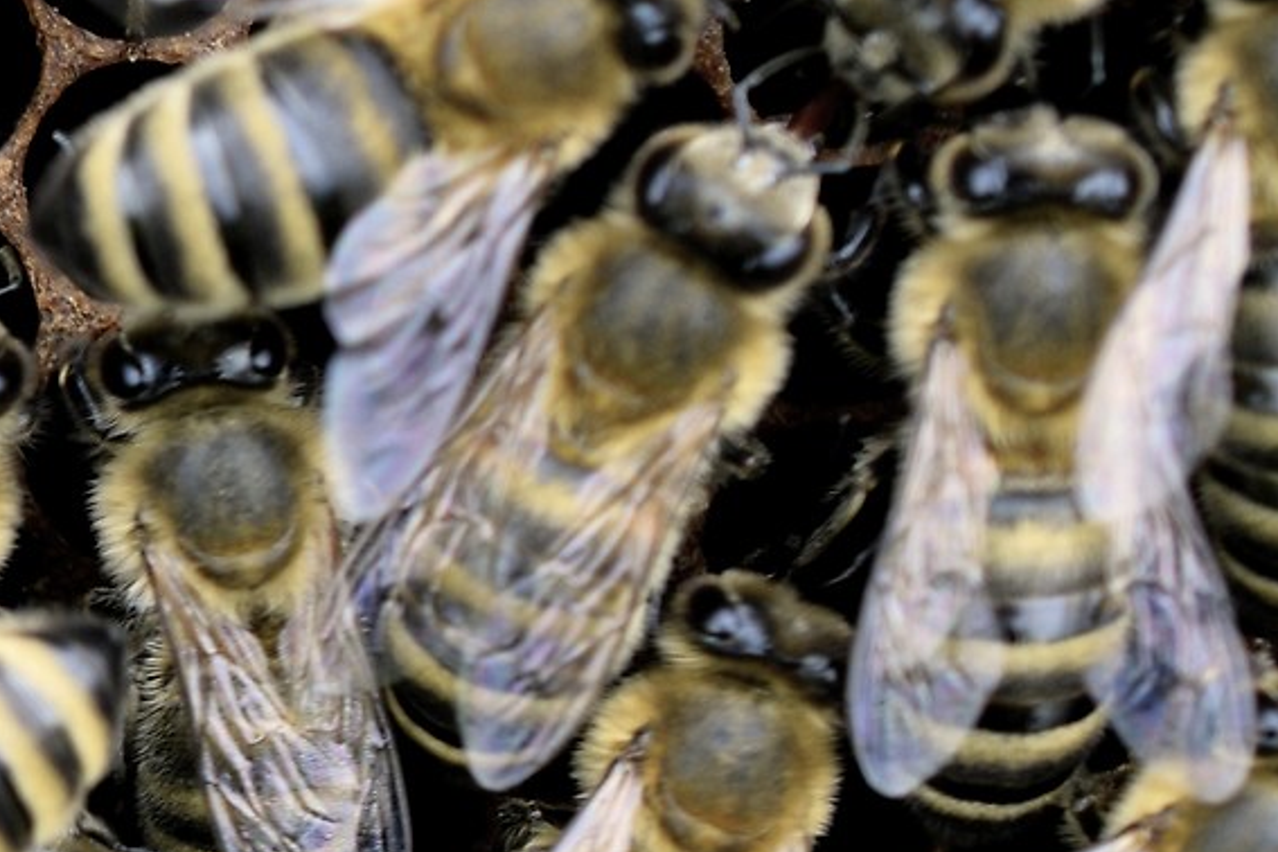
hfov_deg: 7.7
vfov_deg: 5.4
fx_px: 9016
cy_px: 1314
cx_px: -1316
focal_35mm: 254
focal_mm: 40
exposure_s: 1/100
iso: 200
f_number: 5.6
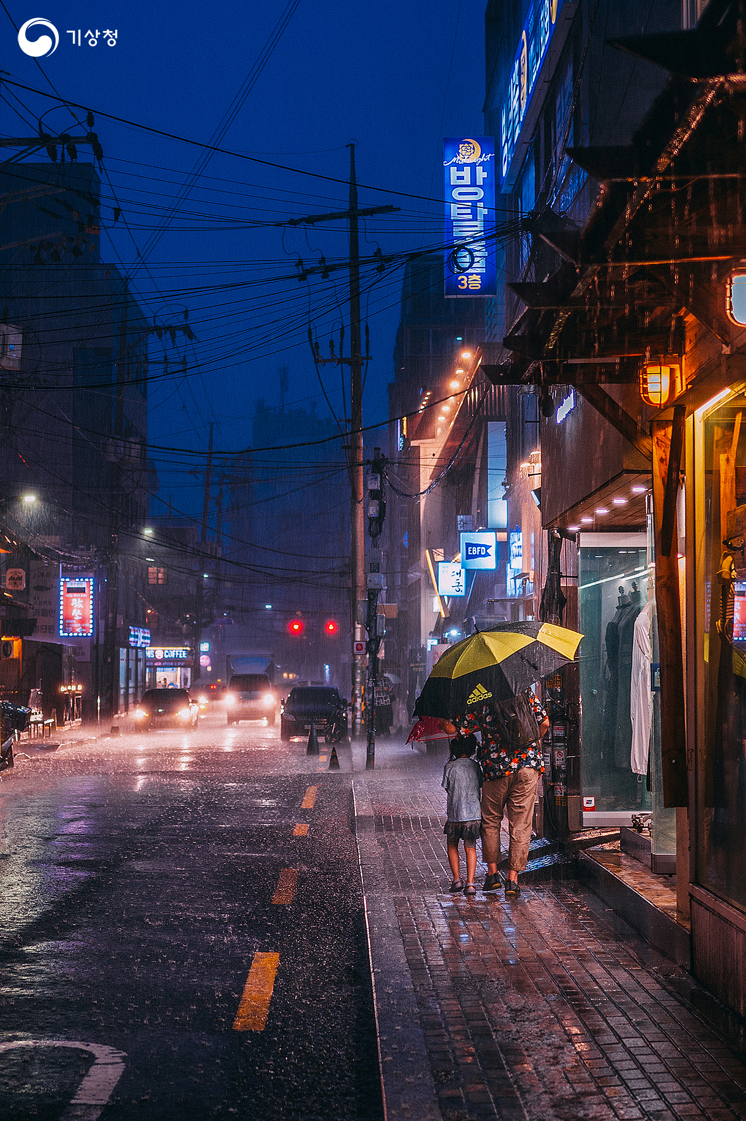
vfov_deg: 48.5
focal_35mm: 40
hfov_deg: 33.4
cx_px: 373
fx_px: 1245
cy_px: 560
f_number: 2
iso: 125
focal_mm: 40
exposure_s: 1/60
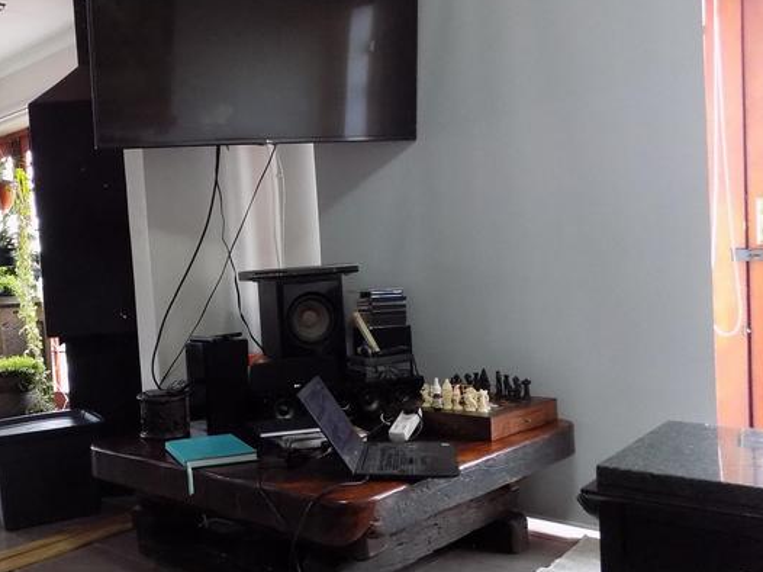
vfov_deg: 40.7
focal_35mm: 35
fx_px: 771
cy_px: 302
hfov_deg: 50.8
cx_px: 206
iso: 400
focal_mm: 4
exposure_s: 1/30
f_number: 3.1
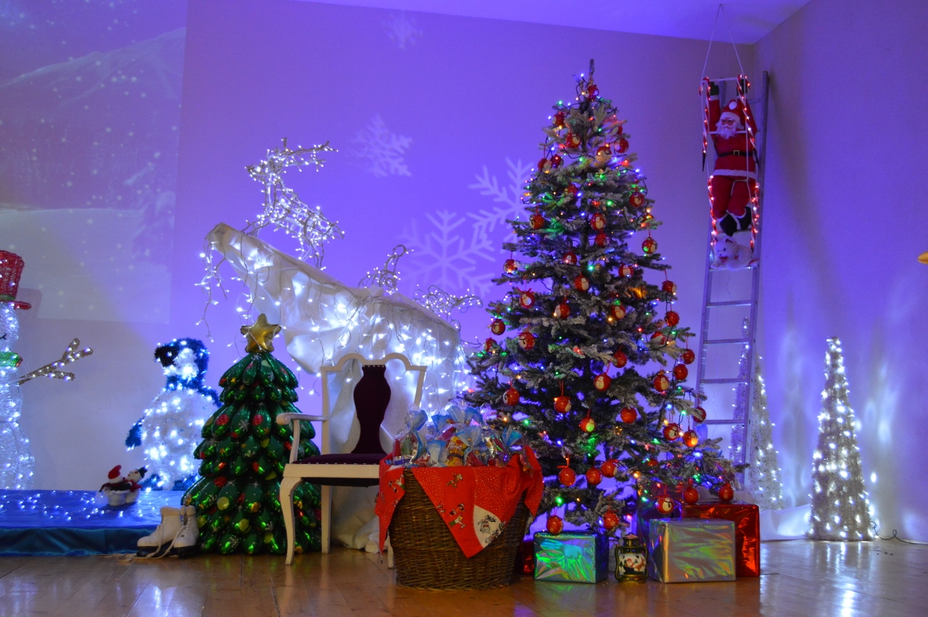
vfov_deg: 34.1
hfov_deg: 49.6
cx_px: 464
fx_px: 1004
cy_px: 308
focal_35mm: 39
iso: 1250
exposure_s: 1/60
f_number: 4
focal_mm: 26
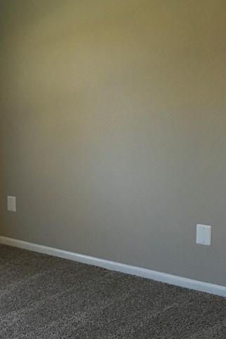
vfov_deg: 31.4
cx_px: -124
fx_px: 603
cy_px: 193
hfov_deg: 18.5
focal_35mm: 64
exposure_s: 1/30
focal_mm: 4.15
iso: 125
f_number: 2.2
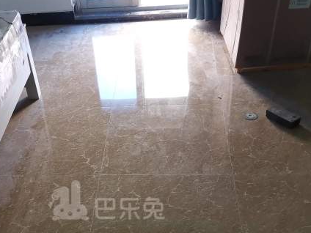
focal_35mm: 49
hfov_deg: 38.5
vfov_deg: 28.7
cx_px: 106
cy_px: 201
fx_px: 440
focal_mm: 5.4
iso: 160
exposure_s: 1/100
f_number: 1.8
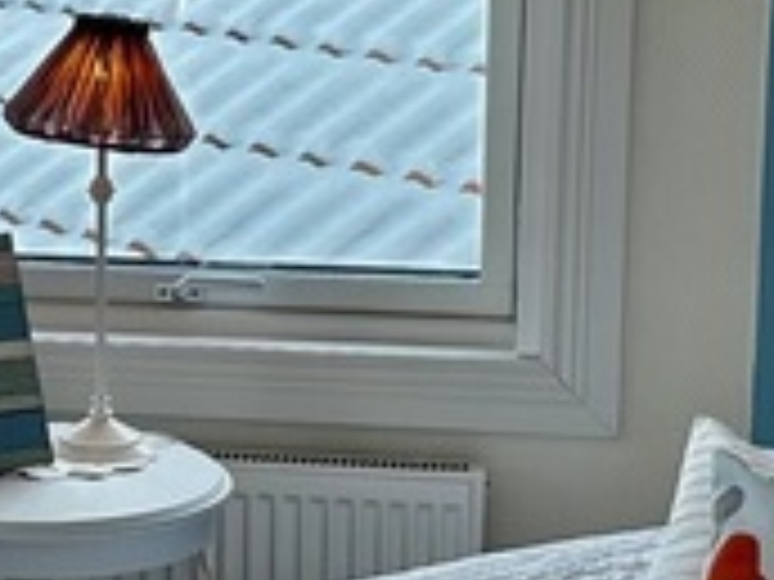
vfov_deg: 10.4
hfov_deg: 13.3
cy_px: 225
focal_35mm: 143
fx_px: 3197
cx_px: -230
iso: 80
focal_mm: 6.86
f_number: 1.78
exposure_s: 1/100
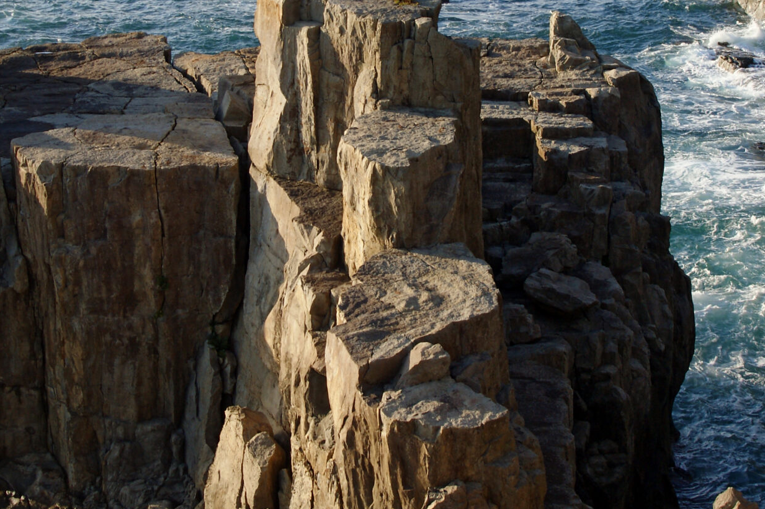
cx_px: 356
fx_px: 1720
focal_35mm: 81
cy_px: 152
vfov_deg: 16.8
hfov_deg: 25.1
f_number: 8
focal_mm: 26
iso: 125
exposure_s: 1/50
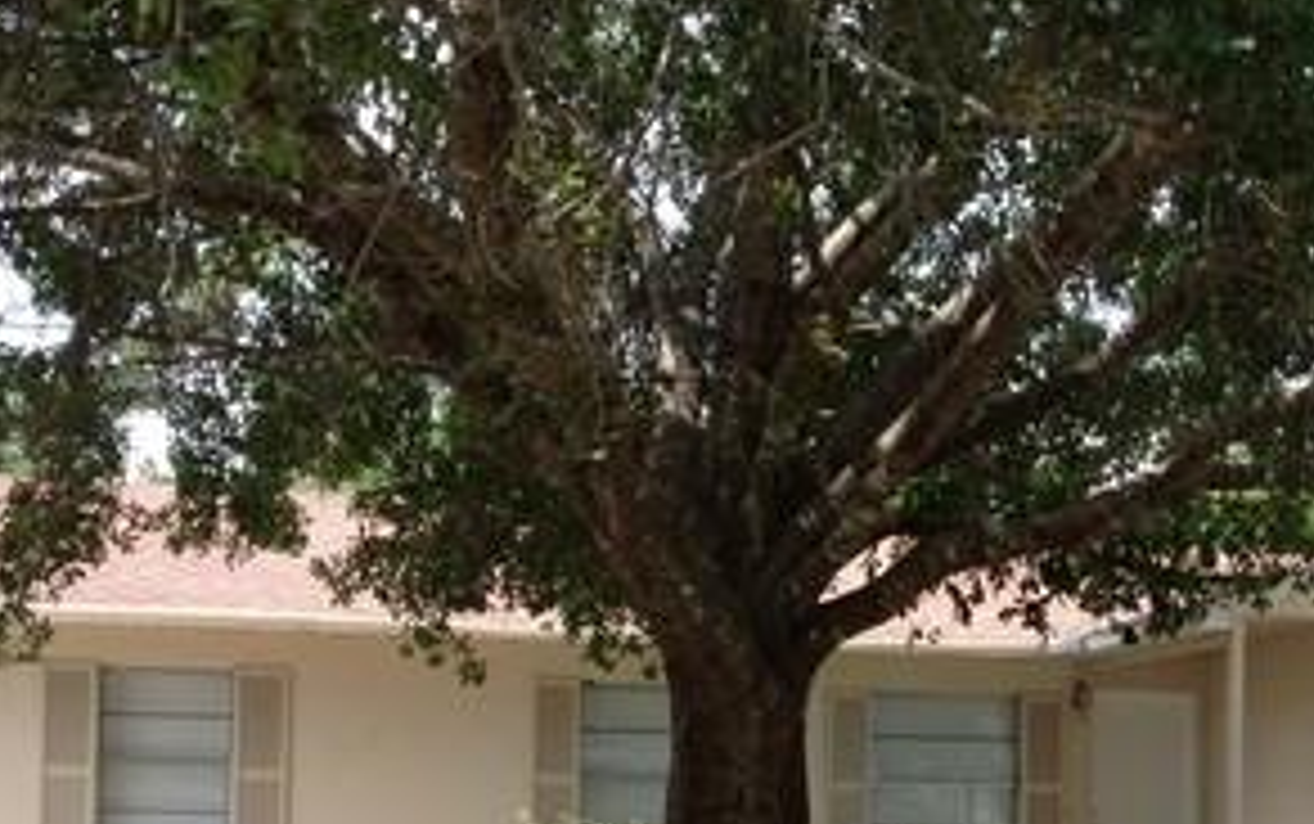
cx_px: 990
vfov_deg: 19.7
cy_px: 752
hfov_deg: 30.9
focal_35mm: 65
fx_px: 2329
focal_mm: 4.28
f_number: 2.4
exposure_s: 1/493
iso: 64
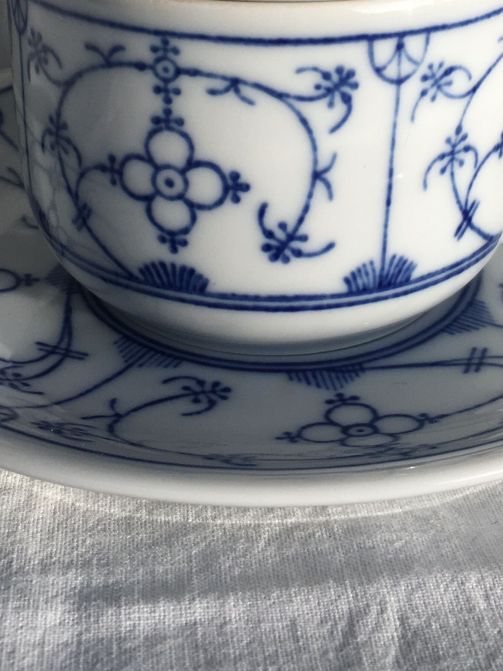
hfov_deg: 22.6
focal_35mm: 65
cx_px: 279
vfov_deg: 27.9
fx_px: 1259
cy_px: -12
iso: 25
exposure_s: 1/413
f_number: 2.2
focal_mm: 4.15
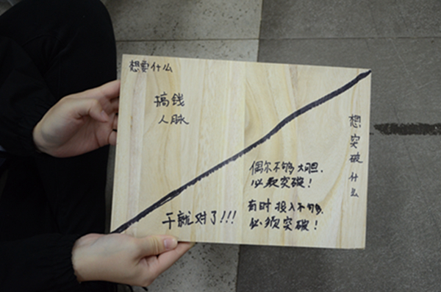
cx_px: 220
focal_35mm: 42
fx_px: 513
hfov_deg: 46.5
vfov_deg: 31.7
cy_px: 146
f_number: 4.5
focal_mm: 28
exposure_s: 1/80
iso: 1000
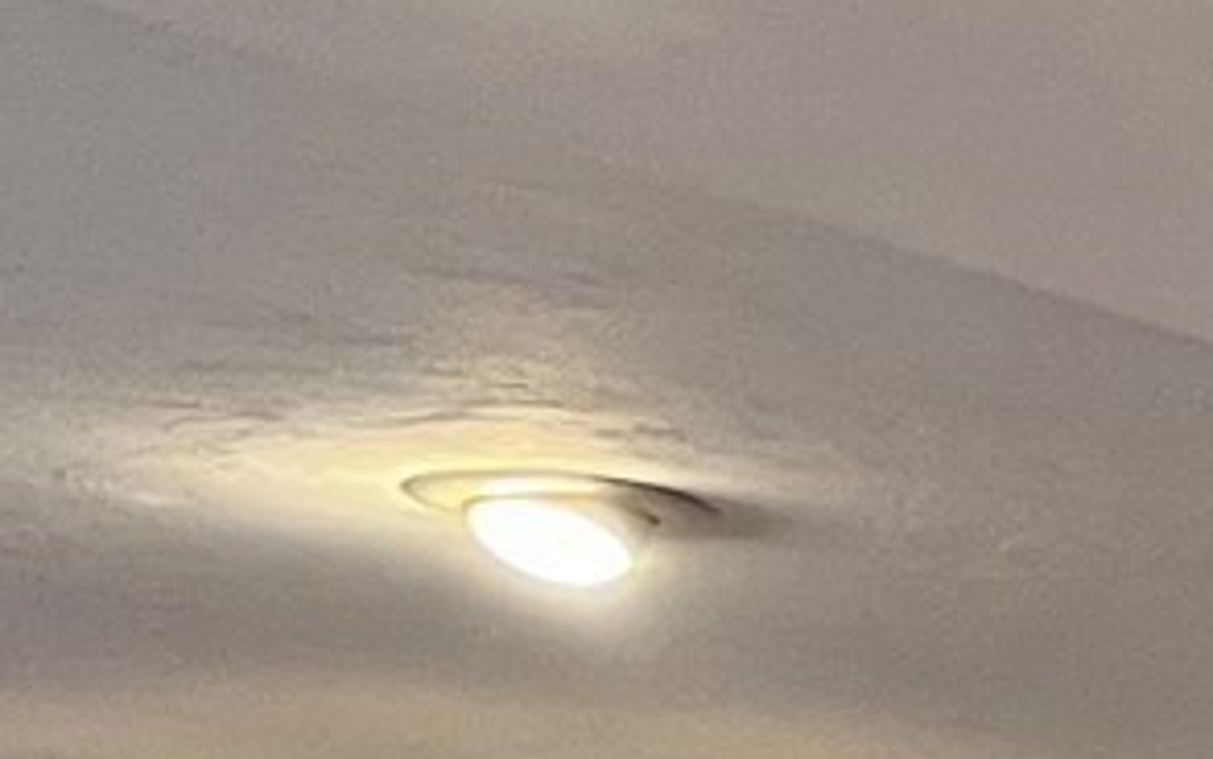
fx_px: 6350
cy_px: 2991
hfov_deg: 8.3
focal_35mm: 192
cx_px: 4159
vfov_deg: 5.9
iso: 125
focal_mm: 5.1
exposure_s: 1/60
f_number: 1.6
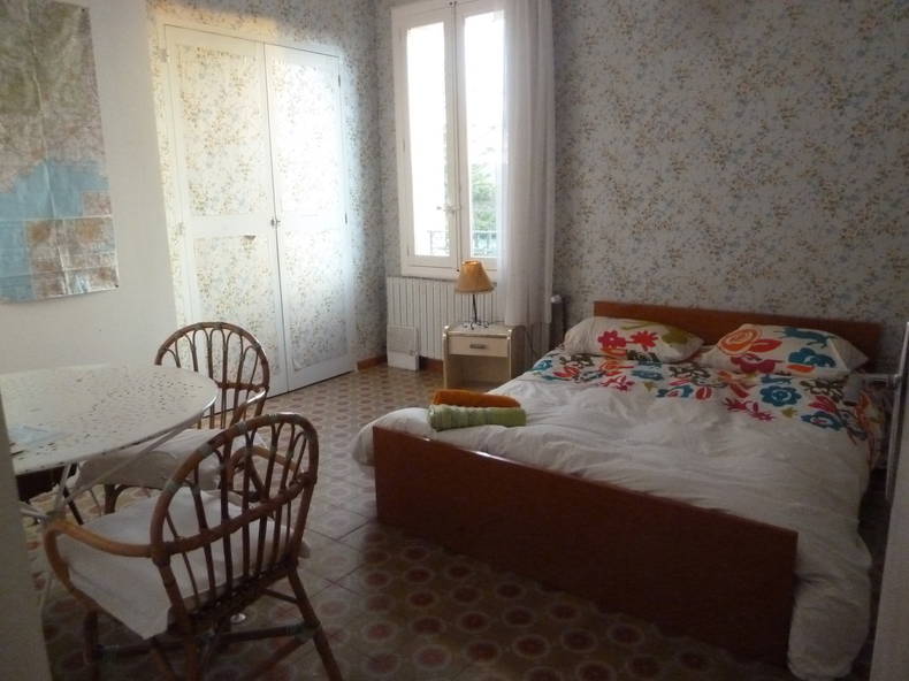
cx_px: 454
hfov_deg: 69.4
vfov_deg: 54.9
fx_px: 656
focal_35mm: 25
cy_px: 340
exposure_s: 1/30
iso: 800
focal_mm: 4.1
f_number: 3.3
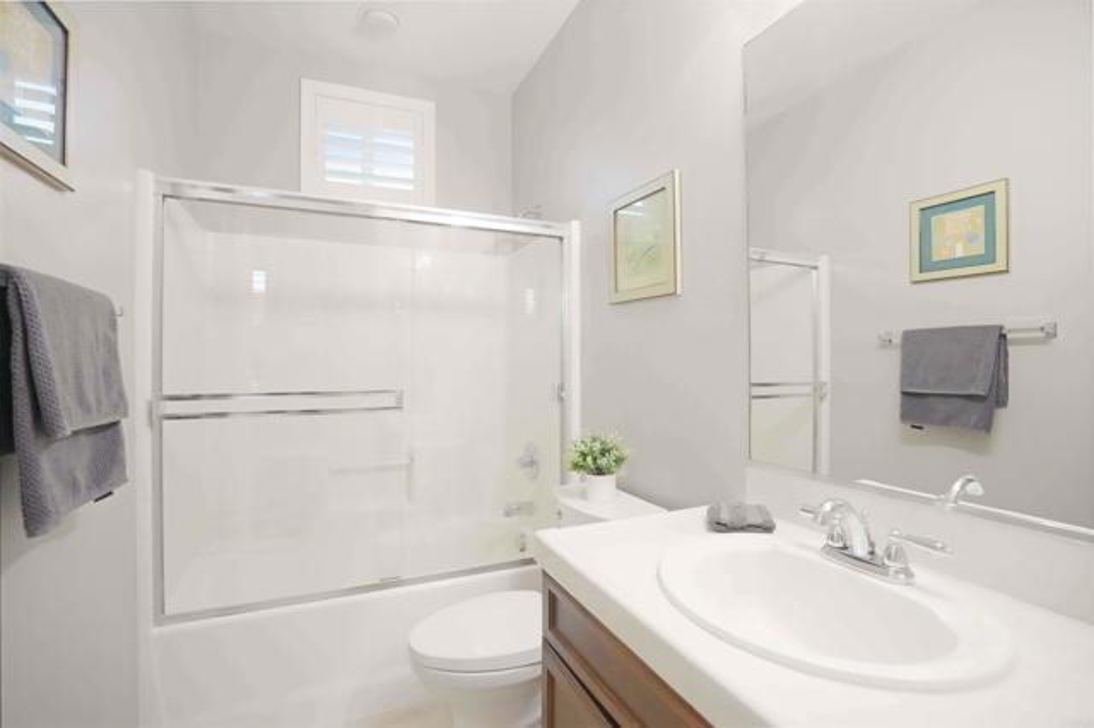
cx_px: 547
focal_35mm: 16
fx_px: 486
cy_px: 364
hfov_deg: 96.8
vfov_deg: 73.7
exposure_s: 1/640
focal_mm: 16
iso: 12800
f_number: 5
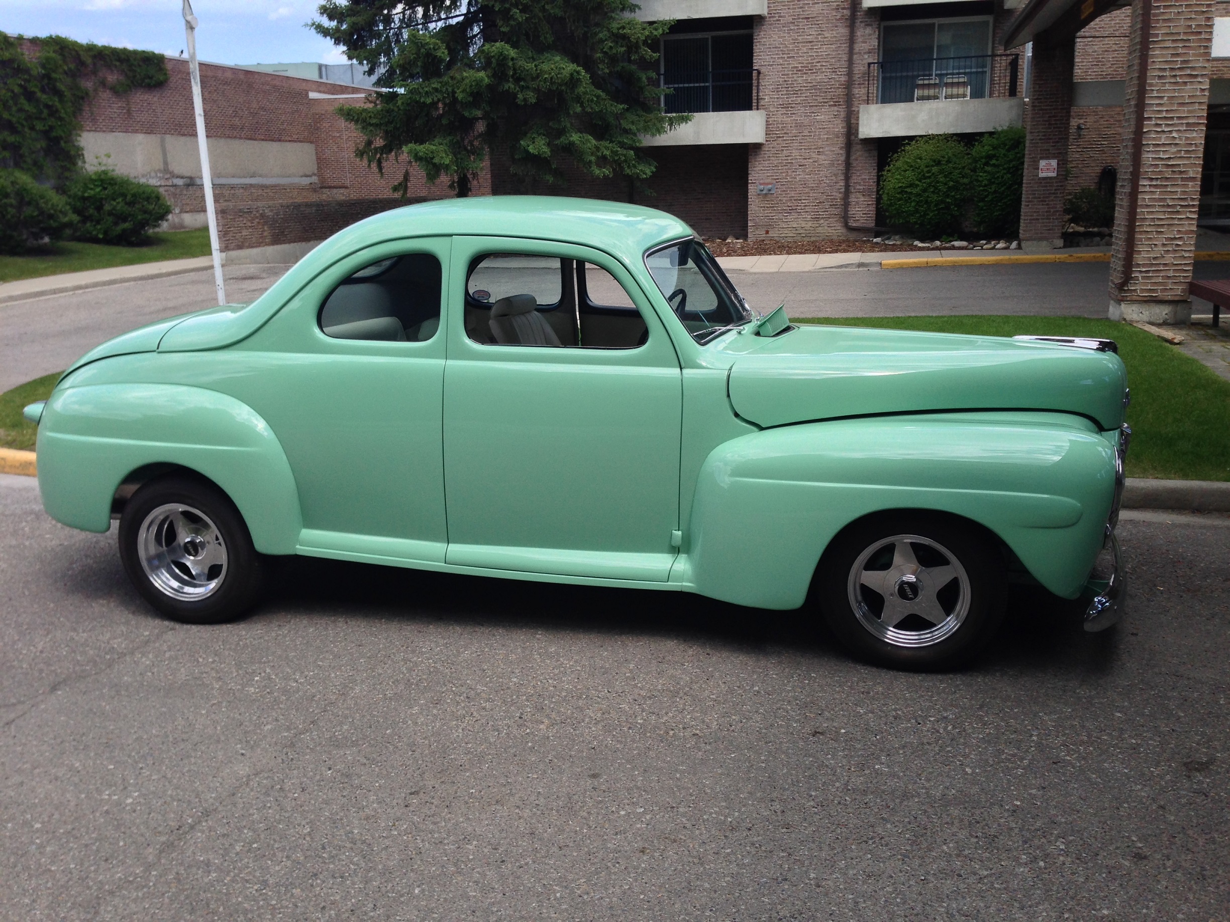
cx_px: 615
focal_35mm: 33
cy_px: 461
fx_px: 1173
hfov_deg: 55.4
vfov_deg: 42.9
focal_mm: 4.12
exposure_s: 1/847
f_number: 2.4
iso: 50
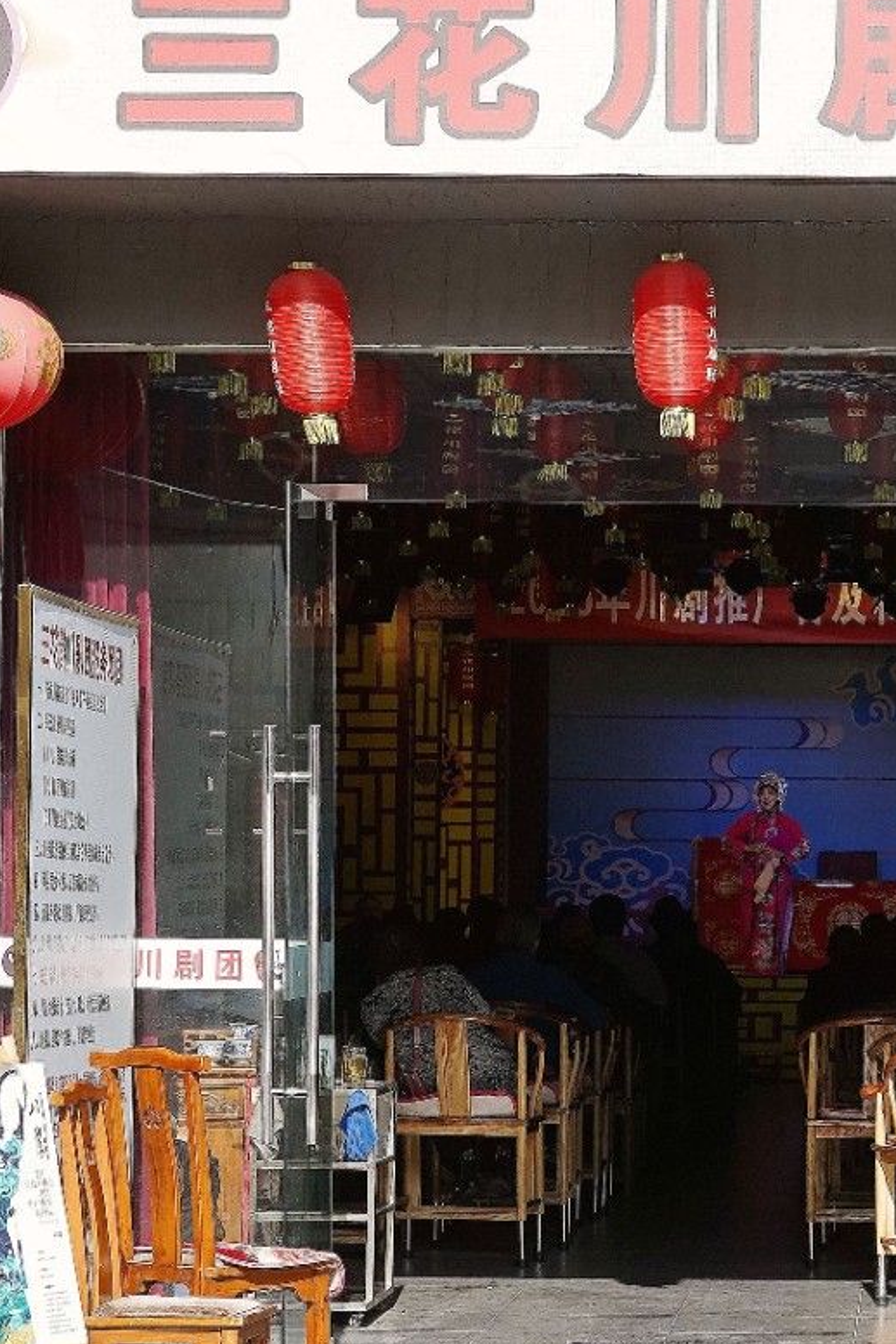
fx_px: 4851
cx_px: 711
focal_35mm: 130
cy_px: 670
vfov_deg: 15.8
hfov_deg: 10.5
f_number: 4.5
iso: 100
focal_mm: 48
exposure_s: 1/400
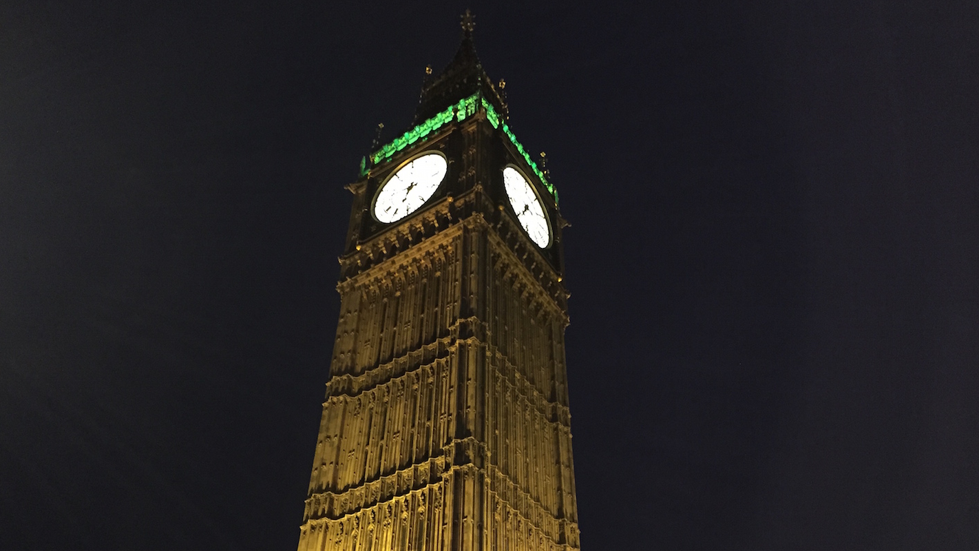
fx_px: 831
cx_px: 486
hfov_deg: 61.0
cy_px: 334
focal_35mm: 32
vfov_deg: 36.5
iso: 500
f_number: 2.2
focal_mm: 4.15
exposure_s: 1/15
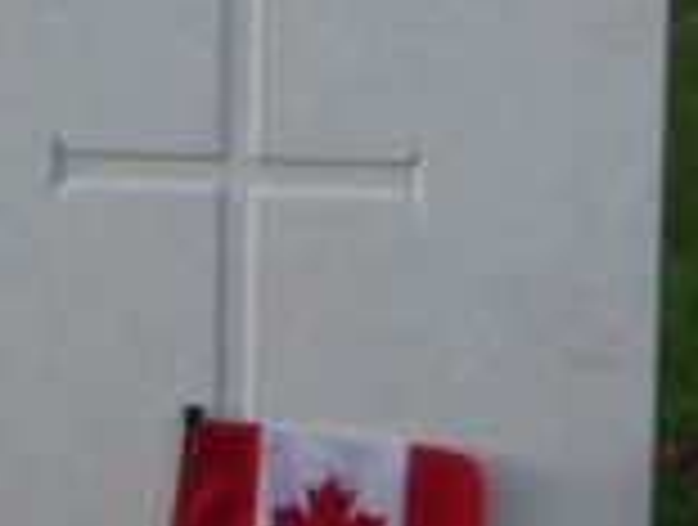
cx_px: 302
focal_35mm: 417
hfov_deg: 4.7
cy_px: -9
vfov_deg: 3.6
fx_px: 8428
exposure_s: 1/100
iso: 80
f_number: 4.9
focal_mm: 22.5
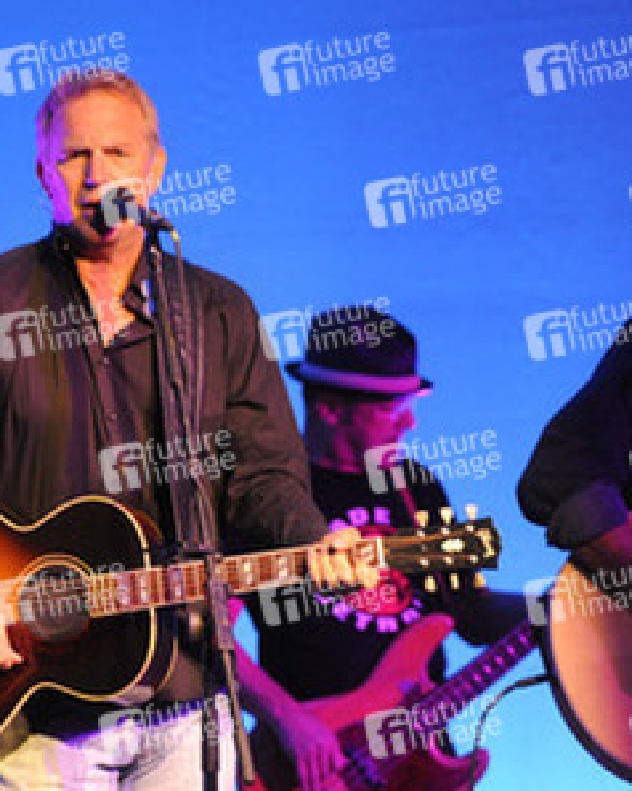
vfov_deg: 4.5
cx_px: 97
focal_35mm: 426
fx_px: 9970
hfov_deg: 3.6
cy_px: 396
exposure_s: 1/160
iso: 6400
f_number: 5.6
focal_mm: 300
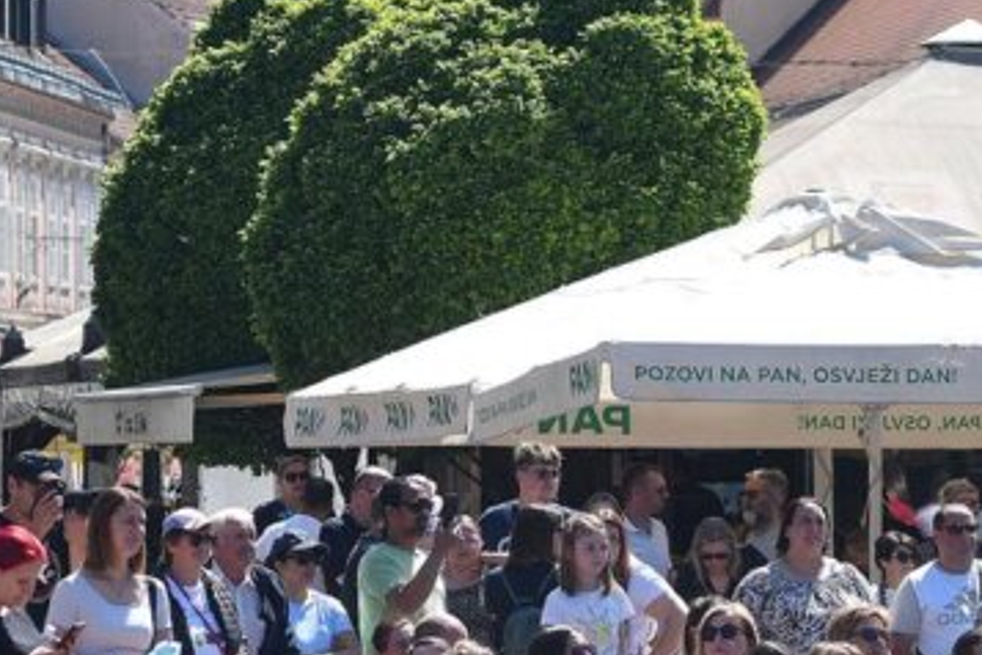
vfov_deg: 5.6
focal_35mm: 247
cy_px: 63
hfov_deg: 8.3
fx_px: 6737
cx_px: 388
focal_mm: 70
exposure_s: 1/800
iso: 64
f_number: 5
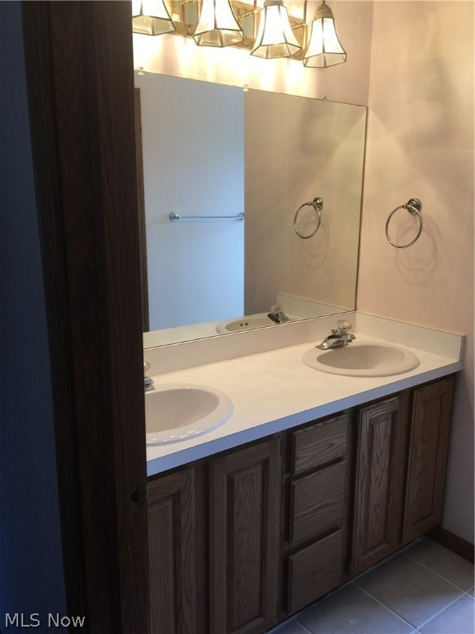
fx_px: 531
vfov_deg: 61.7
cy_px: 317
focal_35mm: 29
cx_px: 238
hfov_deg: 48.2
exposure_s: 1/30
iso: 50
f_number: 2.2
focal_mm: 4.15
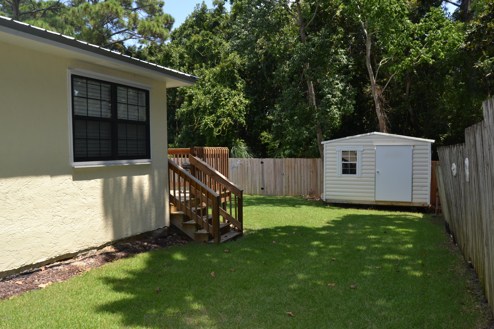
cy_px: 164
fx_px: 370
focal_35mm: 27
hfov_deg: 67.4
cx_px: 247
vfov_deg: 47.9
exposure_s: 1/200
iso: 100
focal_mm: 18
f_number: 6.3
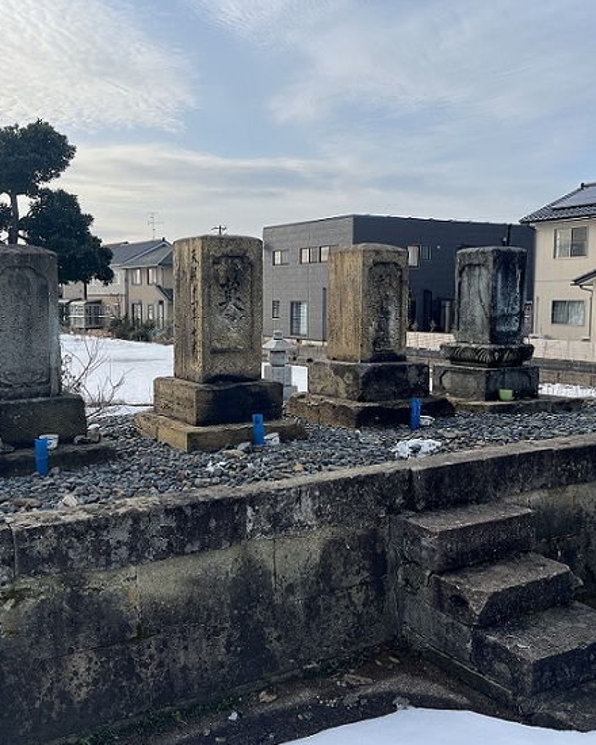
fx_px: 750
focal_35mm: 34
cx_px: 230
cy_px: 372
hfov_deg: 43.1
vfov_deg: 52.8
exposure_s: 1/2463
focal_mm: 5.1
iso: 50
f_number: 1.6
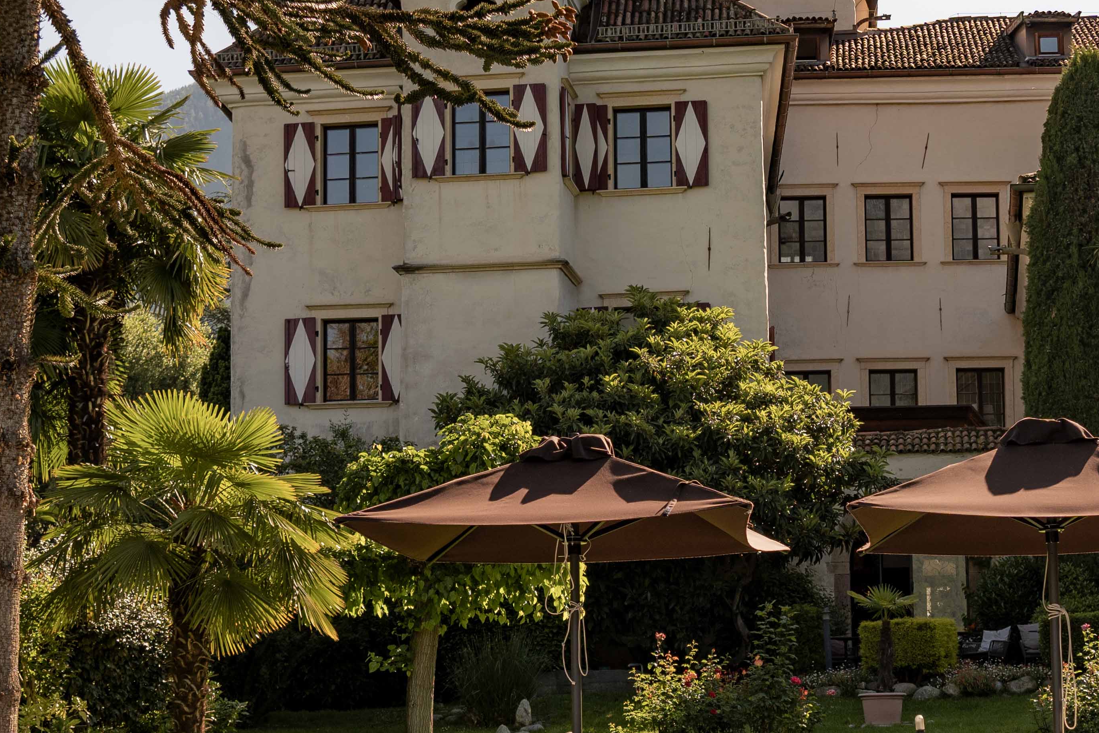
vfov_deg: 16.5
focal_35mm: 83
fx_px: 2524
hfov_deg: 24.5
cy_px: 491
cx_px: 637
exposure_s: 1/640
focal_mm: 24.5
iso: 100
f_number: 3.2
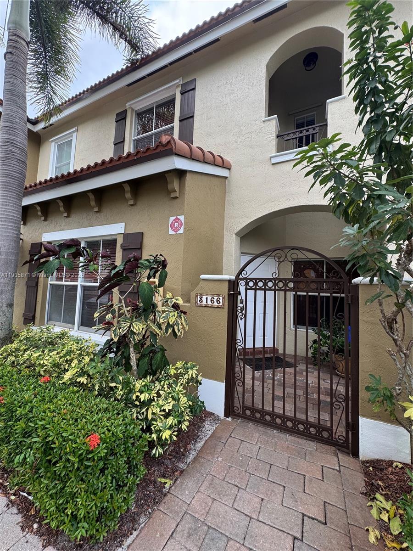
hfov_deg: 85.7
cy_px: 276
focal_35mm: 14
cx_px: 206
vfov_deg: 102.1
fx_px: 223
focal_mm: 2.22
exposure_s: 1/188
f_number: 2.2
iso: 40
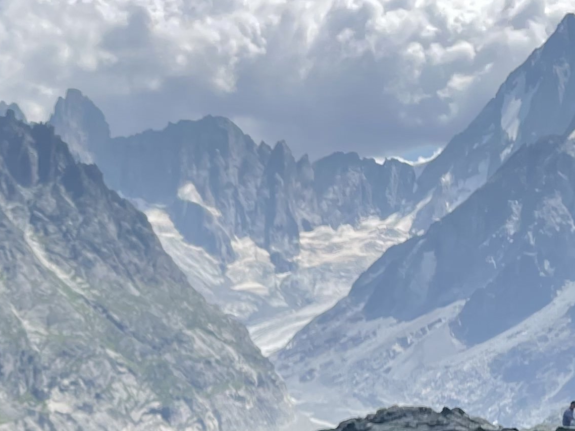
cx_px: -80
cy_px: 502
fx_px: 1529
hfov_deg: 20.2
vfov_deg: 15.5
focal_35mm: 92
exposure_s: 1/2747
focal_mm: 4.2
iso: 32
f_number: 1.6
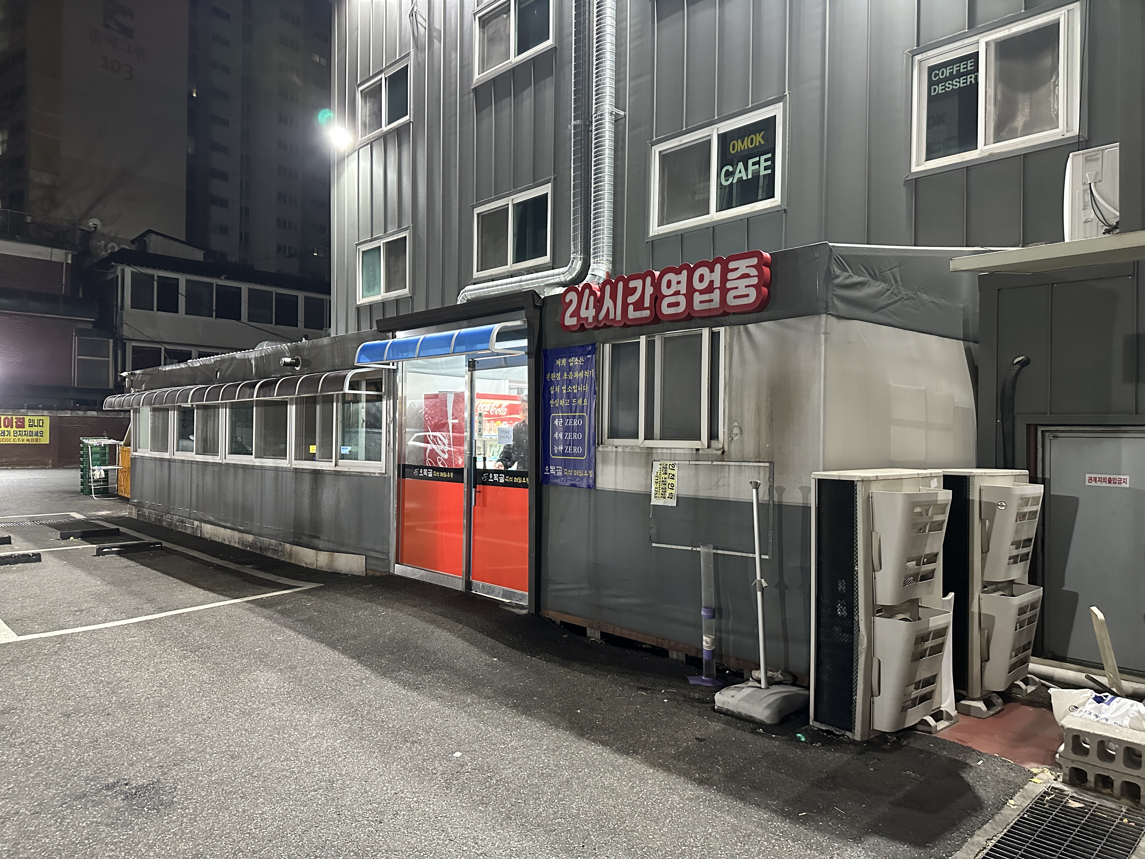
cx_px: 572
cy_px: 430
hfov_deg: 71.6
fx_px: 794
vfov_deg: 56.8
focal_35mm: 24
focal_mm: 6.86
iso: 800
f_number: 1.78
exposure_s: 1/40
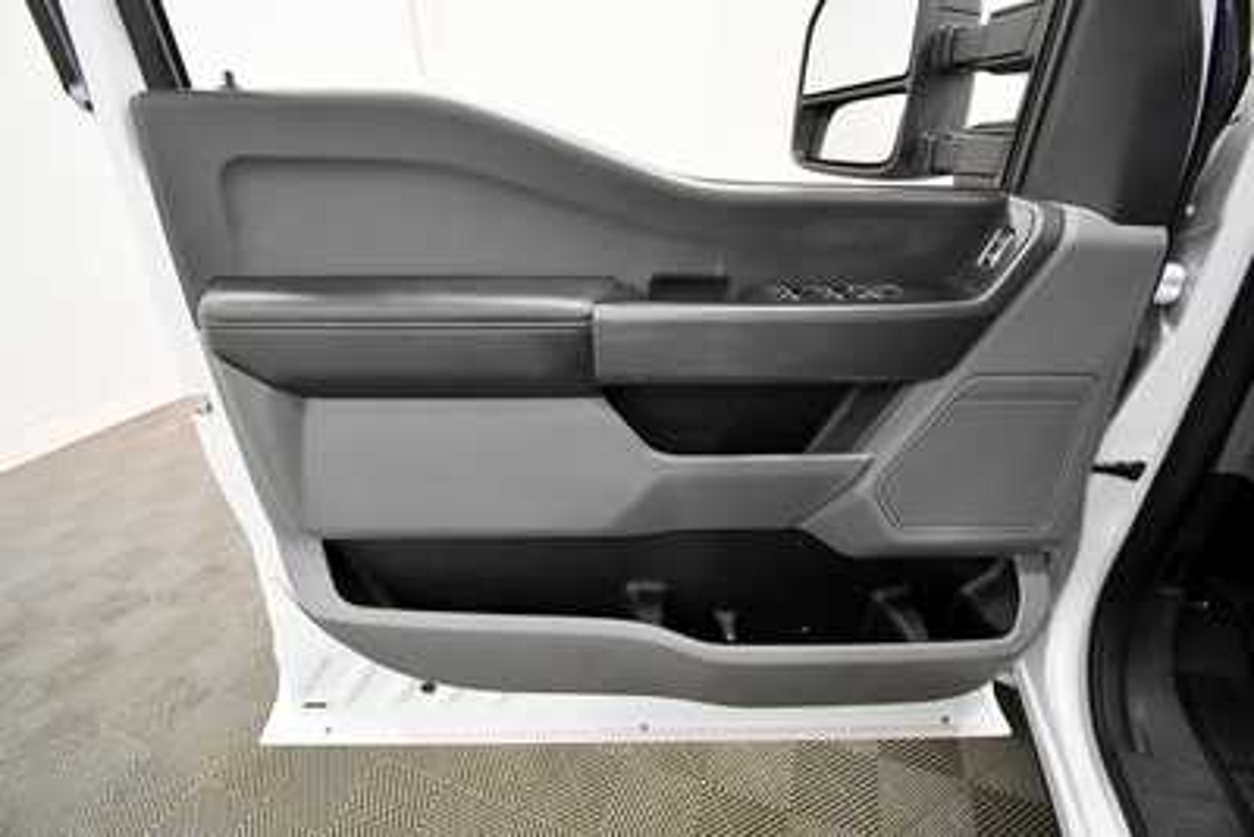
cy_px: 418
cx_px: 627
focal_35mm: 15
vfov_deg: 77.4
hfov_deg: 100.4
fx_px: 523
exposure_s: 1/125
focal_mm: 10
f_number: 4.5
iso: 1600
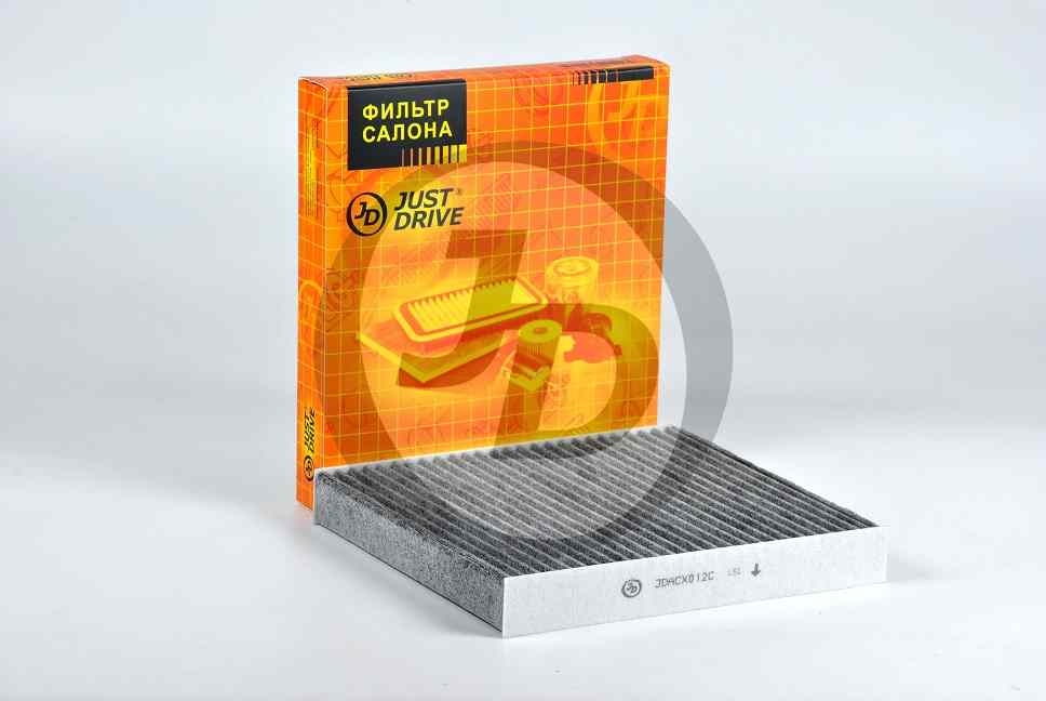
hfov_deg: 15.2
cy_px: 350
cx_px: 523
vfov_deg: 10.2
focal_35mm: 135
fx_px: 3927
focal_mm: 90
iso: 200
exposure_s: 1/200
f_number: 11
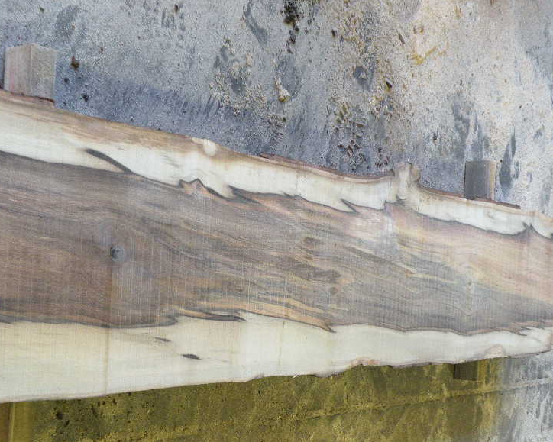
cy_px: 286
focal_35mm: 58
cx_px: 234
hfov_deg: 32.4
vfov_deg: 26.1
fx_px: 949
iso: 296
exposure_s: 1/60
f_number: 3.2
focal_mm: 7.4
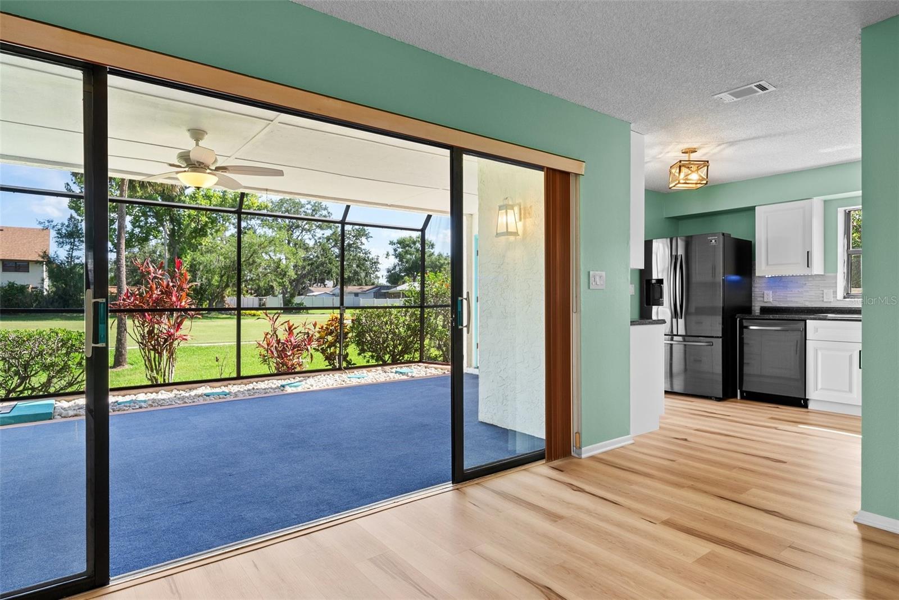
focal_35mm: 19
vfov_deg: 64.6
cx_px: 450
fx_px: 474
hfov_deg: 86.9
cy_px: 300
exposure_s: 1/13
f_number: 8
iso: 400
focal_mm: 19
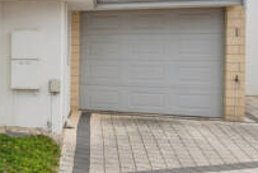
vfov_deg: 22.1
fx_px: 438
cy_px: 39
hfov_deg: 25.5
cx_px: -119
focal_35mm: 61
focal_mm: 15
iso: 100
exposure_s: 1/250
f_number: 8
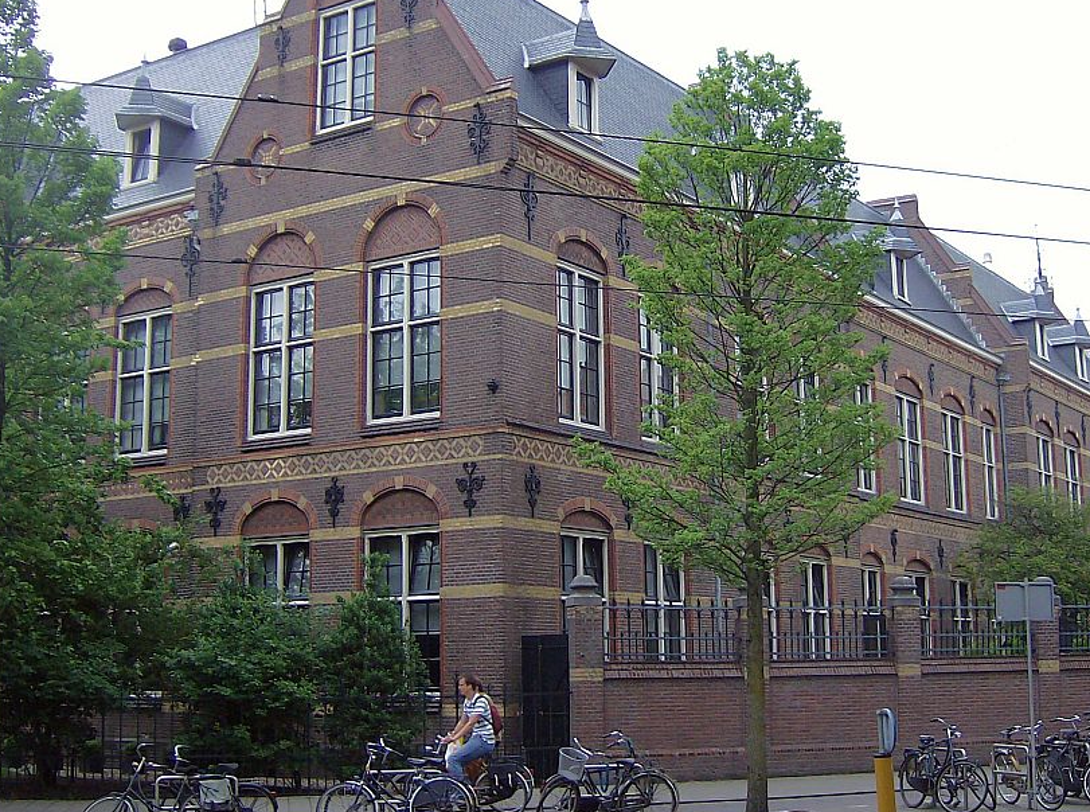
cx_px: 607
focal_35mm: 48
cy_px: 326
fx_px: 1508
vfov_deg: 30.1
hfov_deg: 39.7
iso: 100
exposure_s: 1/378
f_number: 2.9
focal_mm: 6.4
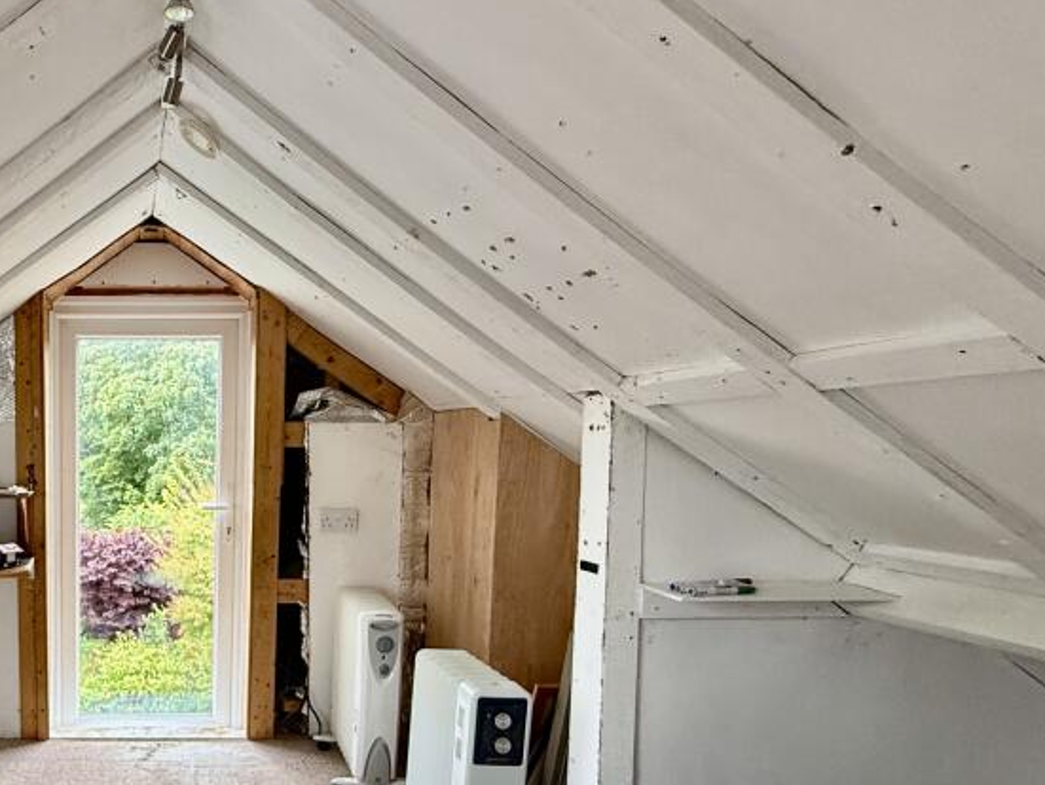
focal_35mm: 26
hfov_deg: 58.9
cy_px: 527
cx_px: 133
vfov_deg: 52.1
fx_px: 785
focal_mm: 2.22
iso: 200
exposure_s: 1/99
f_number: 2.2
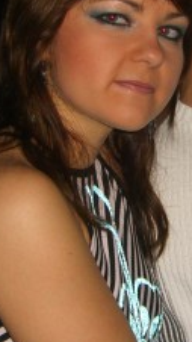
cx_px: 166
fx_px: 996
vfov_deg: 19.4
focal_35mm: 110
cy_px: 147
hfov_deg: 11.0
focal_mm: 7.9
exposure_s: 1/60
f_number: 2.8
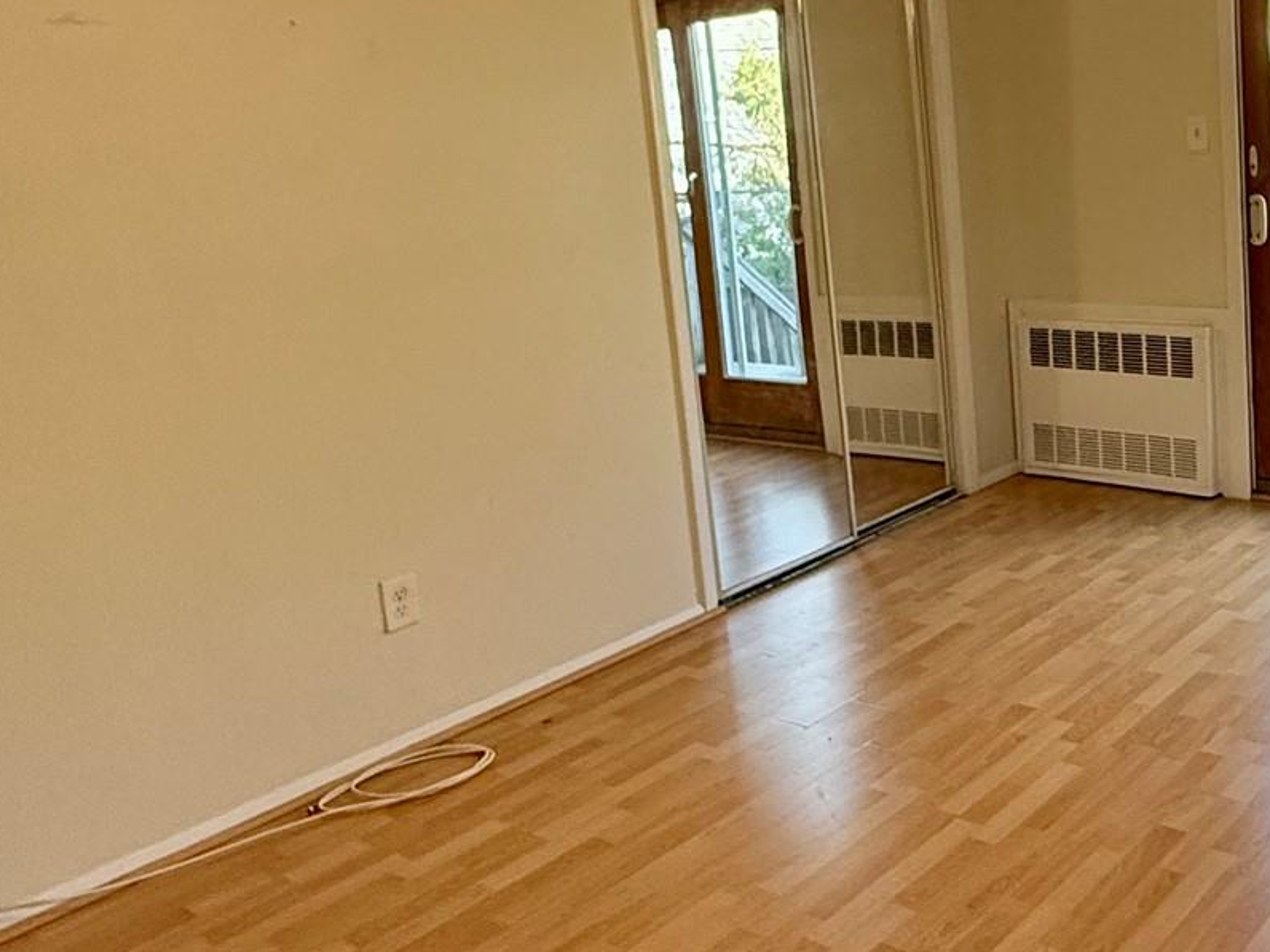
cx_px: 1099
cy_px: 319
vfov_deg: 39.2
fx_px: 1321
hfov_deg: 47.1
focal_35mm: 36
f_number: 2.2
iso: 400
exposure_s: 1/120
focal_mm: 2.22
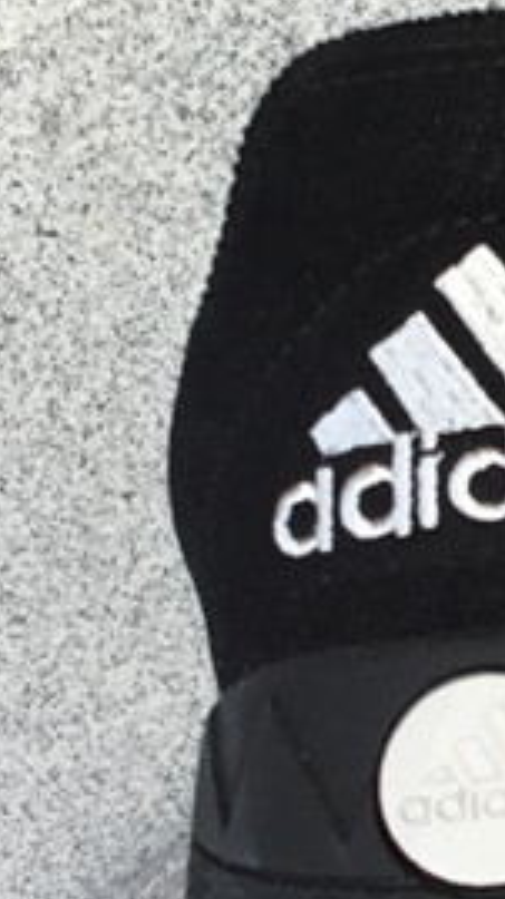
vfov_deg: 18.9
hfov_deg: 10.2
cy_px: 369
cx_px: 839
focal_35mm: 113
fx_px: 2694
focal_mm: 3.3
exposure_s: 1/165
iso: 25
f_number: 2.4
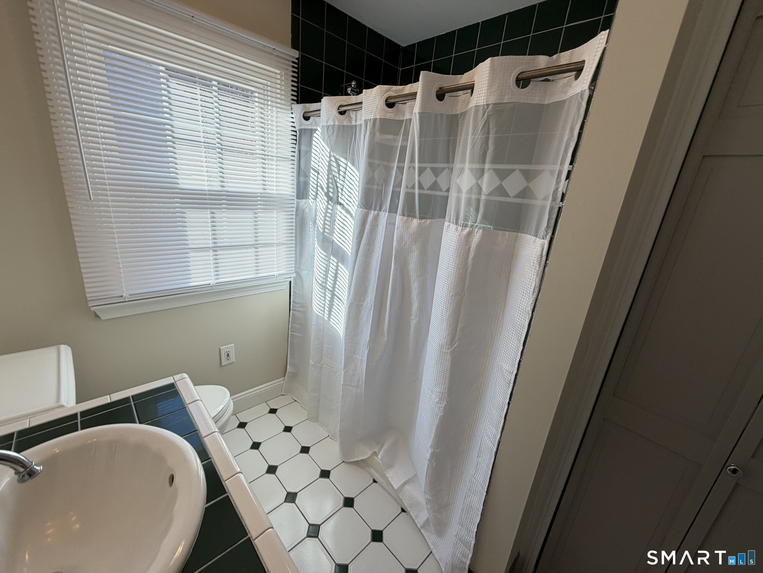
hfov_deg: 102.1
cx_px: 382
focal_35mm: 14
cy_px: 286
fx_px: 309
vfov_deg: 85.7
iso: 32
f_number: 2.2
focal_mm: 2.22
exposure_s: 1/120
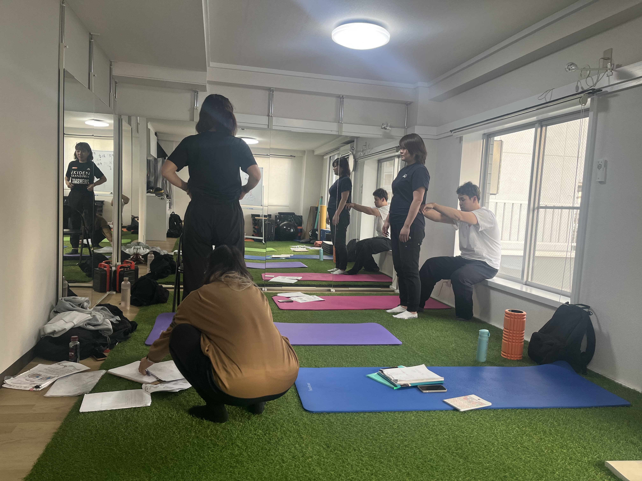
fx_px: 482
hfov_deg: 67.3
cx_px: 321
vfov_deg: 53.1
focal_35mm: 26
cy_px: 240
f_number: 1.6
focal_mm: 5.1
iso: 100
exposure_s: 1/100
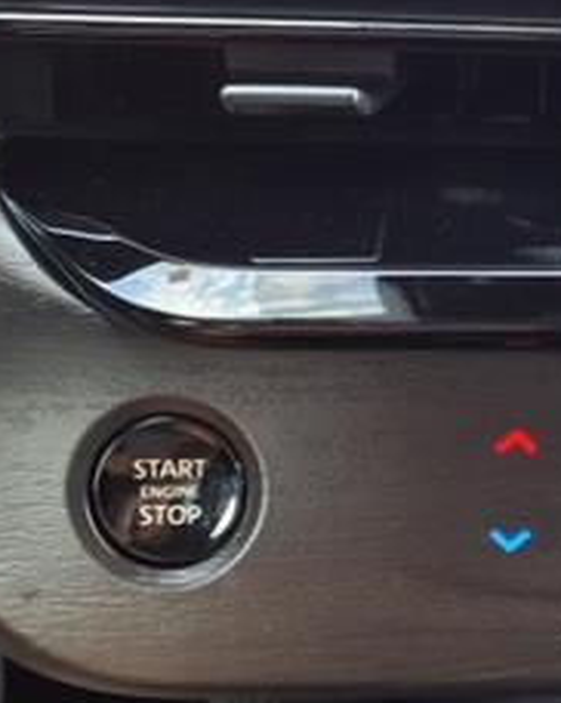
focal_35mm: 74
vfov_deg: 25.7
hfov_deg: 18.6
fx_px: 1538
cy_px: 262
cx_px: 801
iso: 40
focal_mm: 3.58
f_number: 1.9
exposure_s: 1/60.2
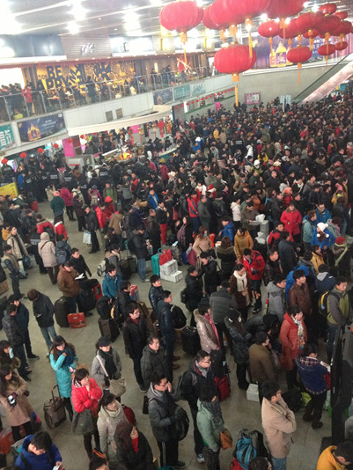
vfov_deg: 51.3
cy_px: 236
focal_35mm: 36
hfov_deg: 39.7
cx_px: 173
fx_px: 489
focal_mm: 4.28
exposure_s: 1/15
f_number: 2.4
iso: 400
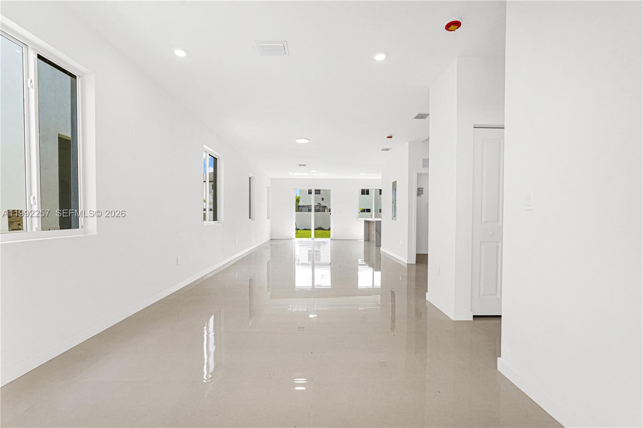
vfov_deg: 73.7
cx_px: 322
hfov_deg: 96.7
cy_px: 214
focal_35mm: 16
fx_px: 286
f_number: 7.1
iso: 320
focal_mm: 16
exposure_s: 1/30
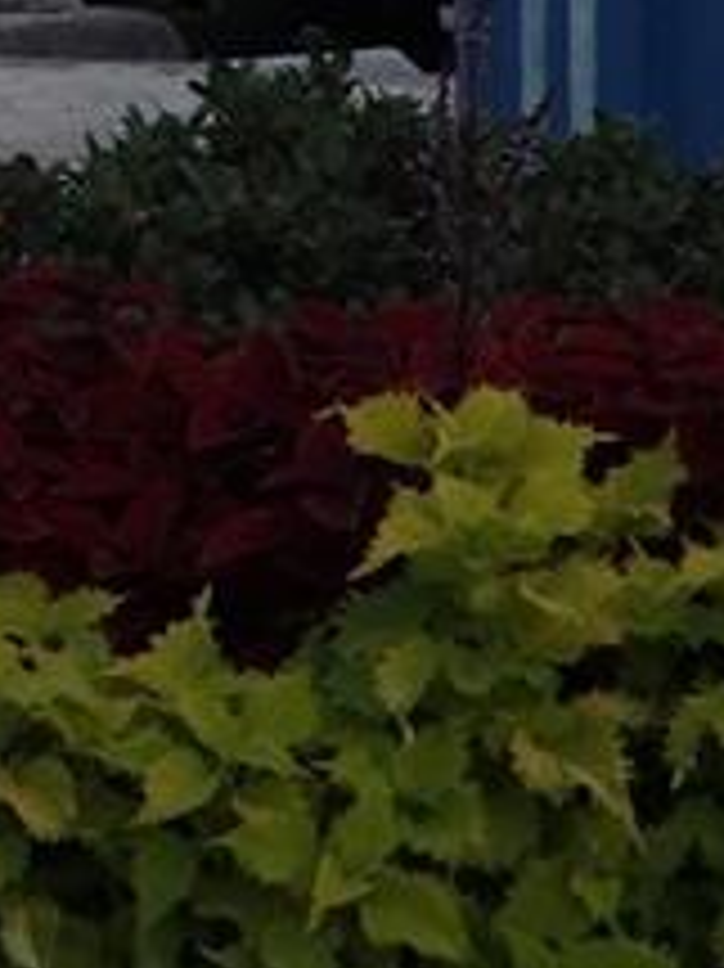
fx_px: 7649
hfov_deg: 5.3
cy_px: -1193
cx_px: -868
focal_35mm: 274
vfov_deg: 6.9
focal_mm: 8.9
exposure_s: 1/160
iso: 125
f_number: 4
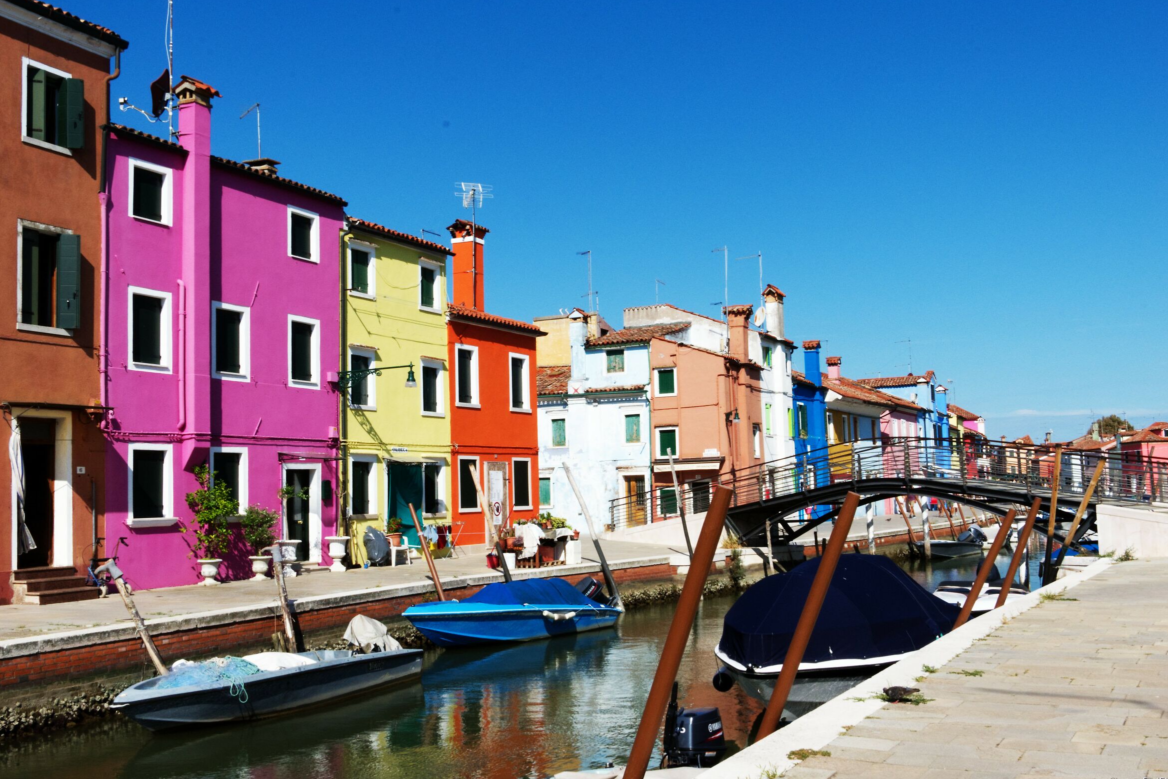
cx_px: 584
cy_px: 387
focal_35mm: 37
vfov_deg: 35.9
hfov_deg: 51.9
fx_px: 1200
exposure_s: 1/400
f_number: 22
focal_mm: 24
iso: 720
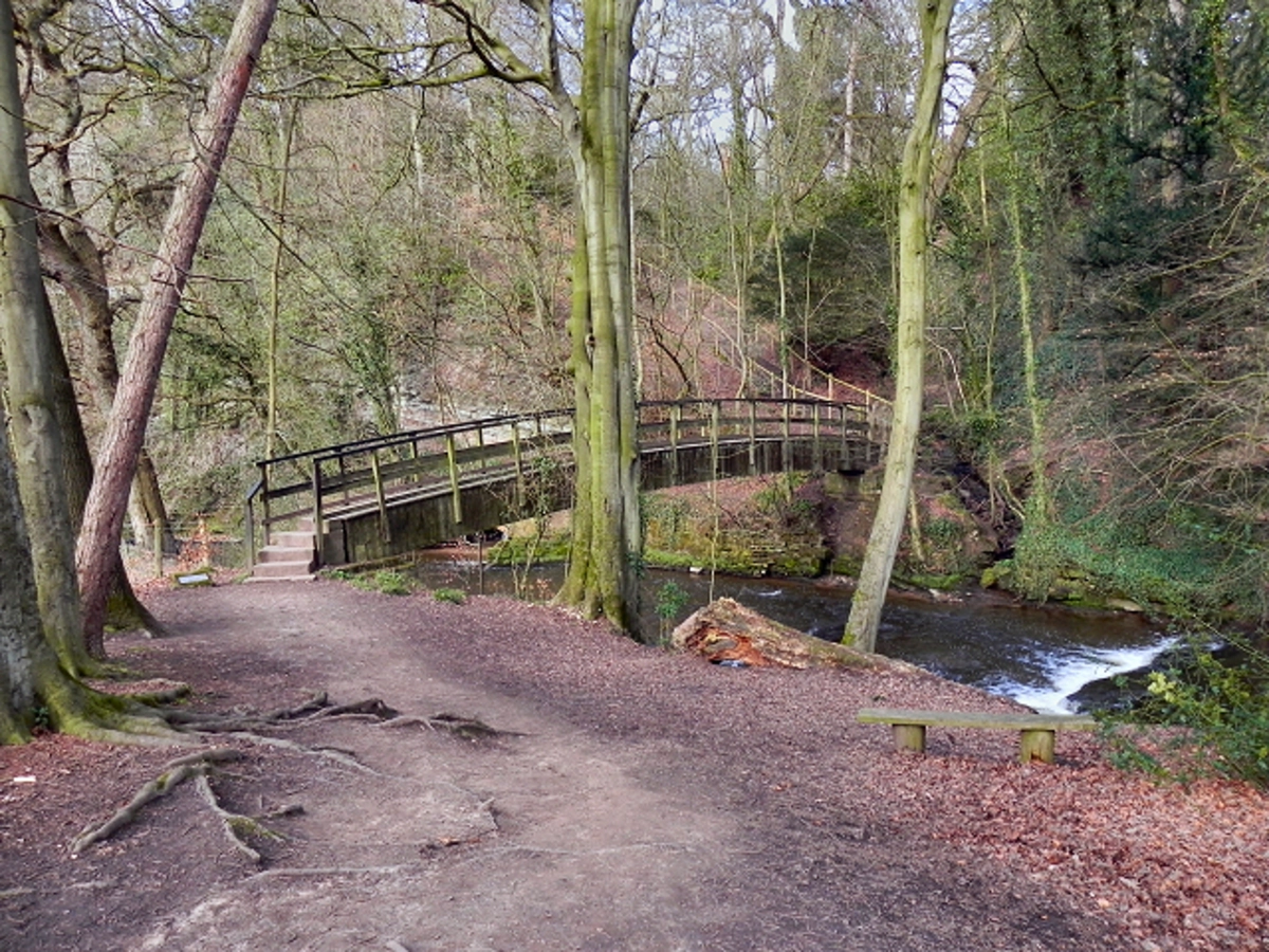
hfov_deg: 61.7
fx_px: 1063
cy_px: 476
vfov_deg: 48.2
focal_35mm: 29
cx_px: 634
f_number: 3.2
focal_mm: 5.2
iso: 200
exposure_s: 1/184
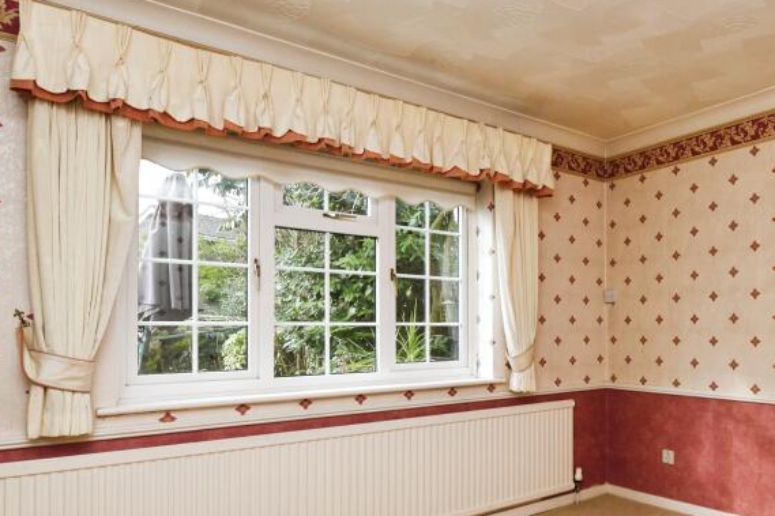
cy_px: 329
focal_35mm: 27
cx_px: 548
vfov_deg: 47.4
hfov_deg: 64.7
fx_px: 581
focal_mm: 15
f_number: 16
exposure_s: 1/60
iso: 800
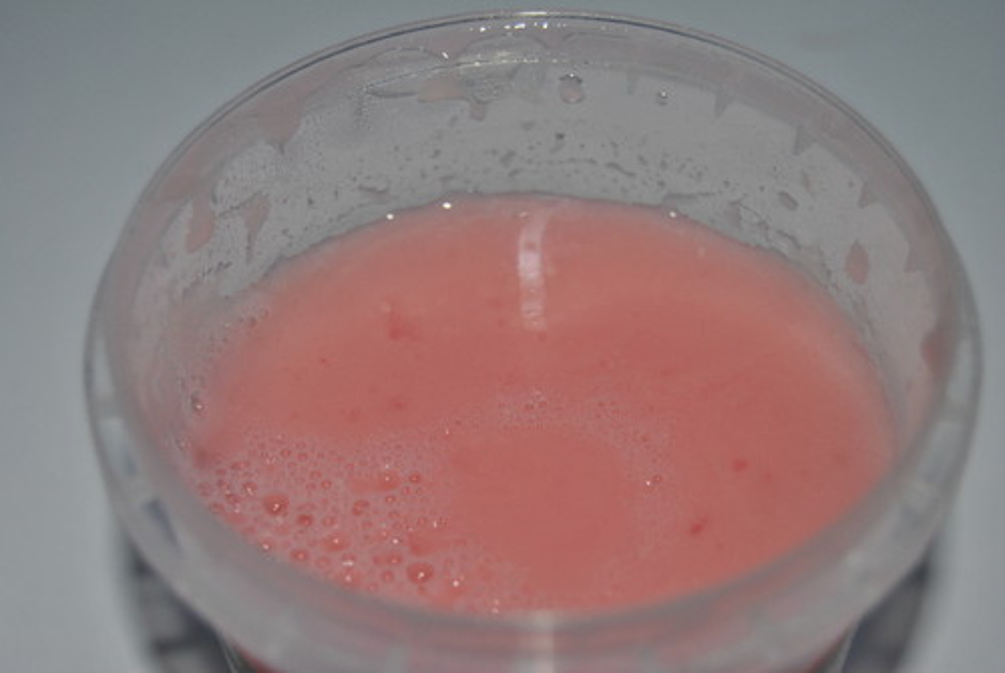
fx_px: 2306
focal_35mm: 82
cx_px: 502
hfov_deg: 24.6
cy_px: 336
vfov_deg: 16.6
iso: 140
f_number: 5.6
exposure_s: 1/60
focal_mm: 55
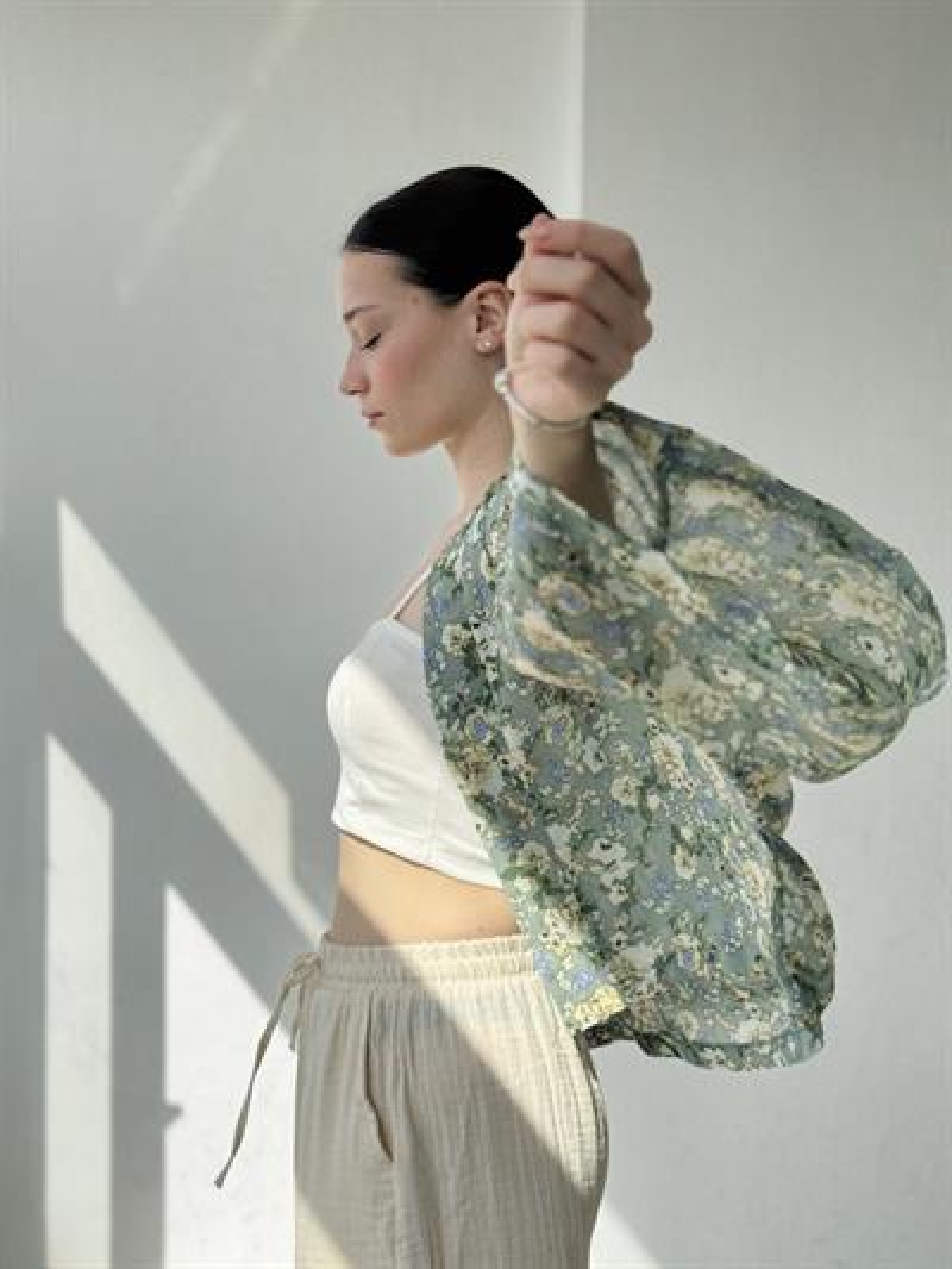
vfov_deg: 39.6
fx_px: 1759
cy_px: 634
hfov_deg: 30.3
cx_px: 476
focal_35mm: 48
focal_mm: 6.76
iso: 64
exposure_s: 1/2179
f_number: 1.78
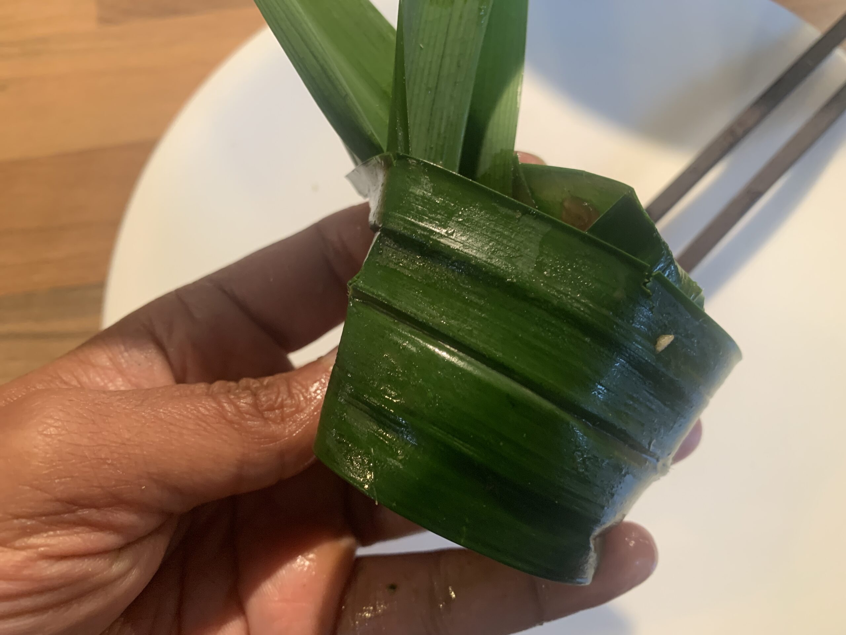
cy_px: 318
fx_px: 635
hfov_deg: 67.3
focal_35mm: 26
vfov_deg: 53.1
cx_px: 423
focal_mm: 4.25
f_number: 1.8
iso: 125
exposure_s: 1/50
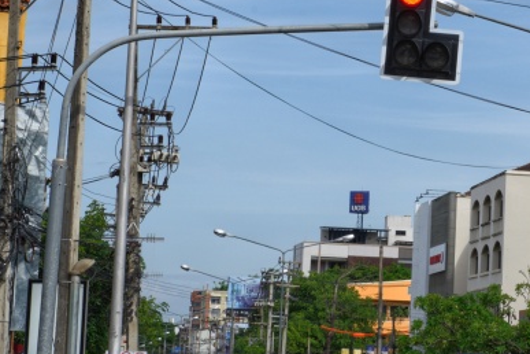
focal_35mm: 155
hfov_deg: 13.2
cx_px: 444
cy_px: 38
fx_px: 2282
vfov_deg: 8.8
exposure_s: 1/100
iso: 100
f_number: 16
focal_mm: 50
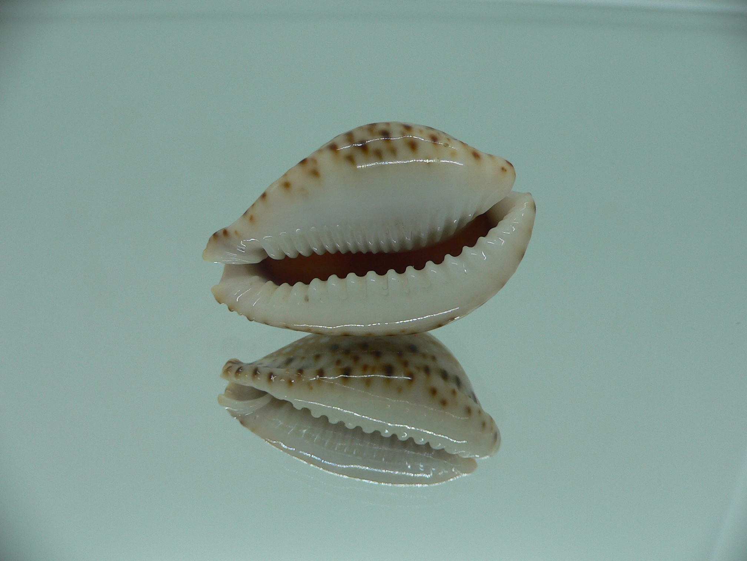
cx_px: 374
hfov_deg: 52.6
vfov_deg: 40.7
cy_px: 280
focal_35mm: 35
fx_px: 755
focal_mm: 4.6
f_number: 2.8
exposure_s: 1/60
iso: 80
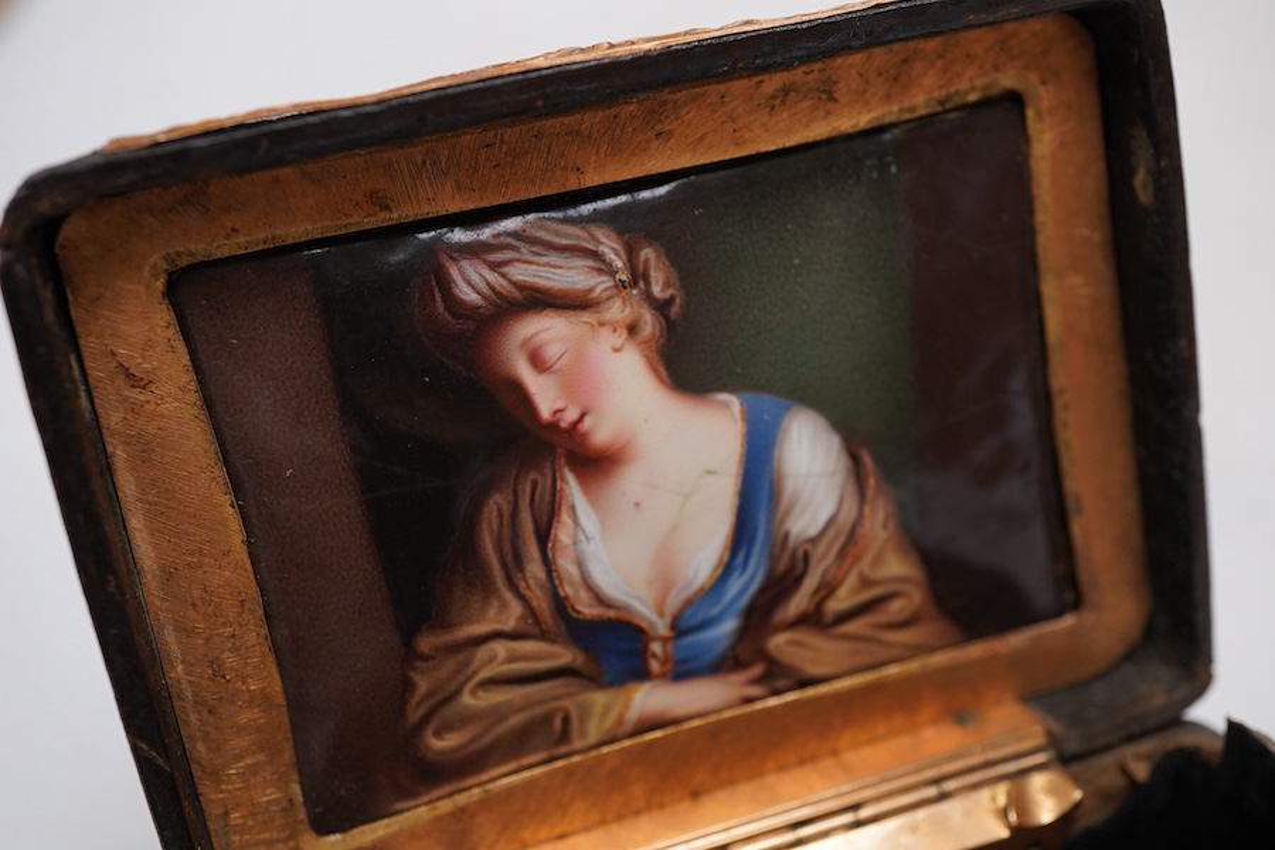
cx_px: 638
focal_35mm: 45
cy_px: 425
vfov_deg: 29.9
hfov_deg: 43.6
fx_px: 1594
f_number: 10
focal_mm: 30
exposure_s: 1/125
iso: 1250
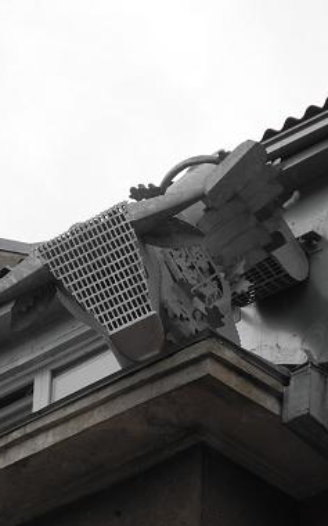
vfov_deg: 12.8
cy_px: 264
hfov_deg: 8.0
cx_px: 156
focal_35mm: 164
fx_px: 2349
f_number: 5
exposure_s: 1/400
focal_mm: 32.6
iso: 100
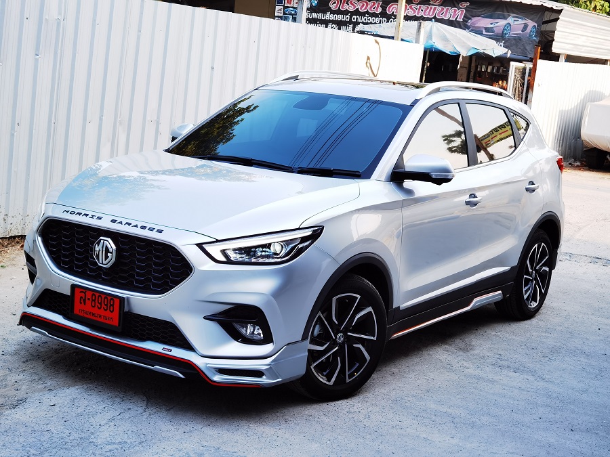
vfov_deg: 25.7
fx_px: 1004
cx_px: 305
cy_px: 228
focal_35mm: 57
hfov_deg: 33.8
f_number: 1.9
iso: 50
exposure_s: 1/426
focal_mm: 6.71
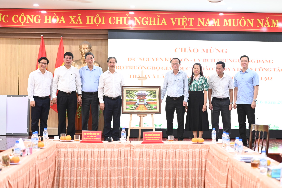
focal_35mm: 70
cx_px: 141
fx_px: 548
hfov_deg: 28.8
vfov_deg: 19.5
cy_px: 94
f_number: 2.8
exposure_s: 1/250
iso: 4000
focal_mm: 70
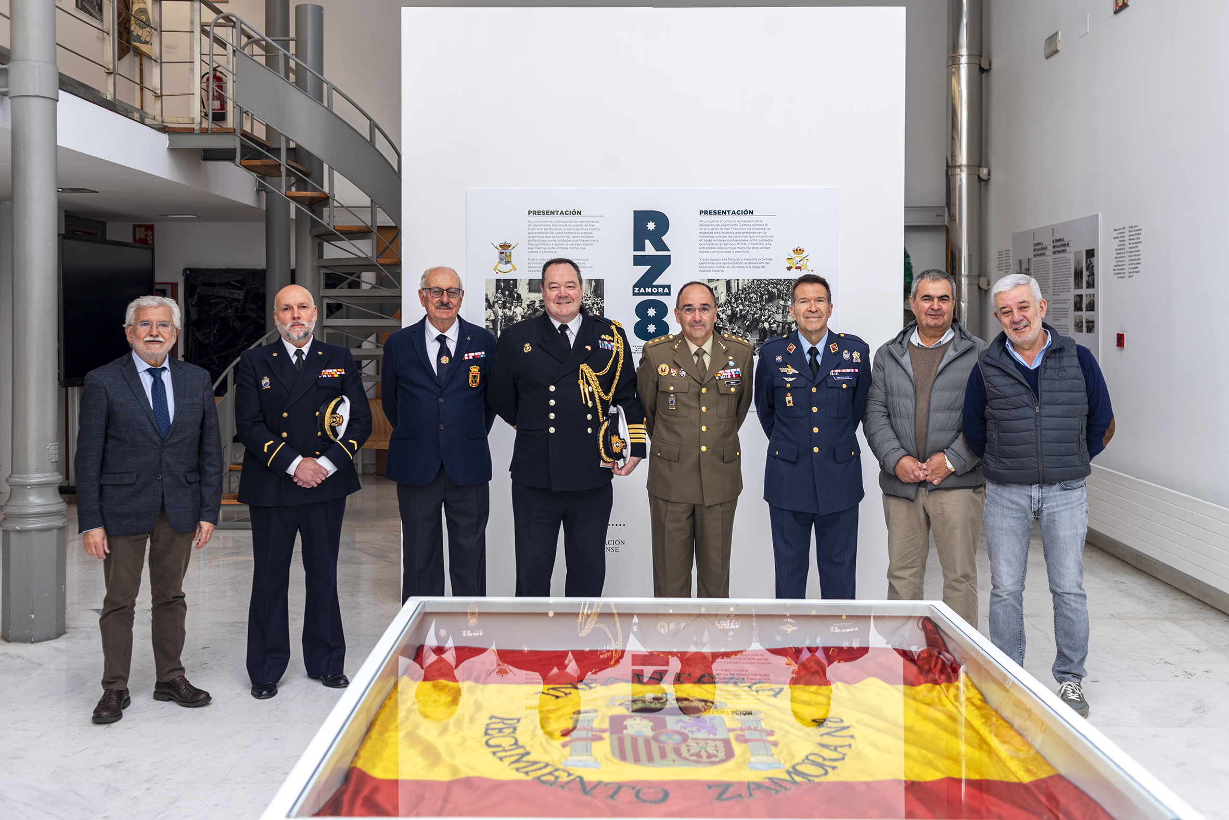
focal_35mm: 35
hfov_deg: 54.4
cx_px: 614
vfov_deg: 37.9
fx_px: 1195
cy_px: 410
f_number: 4
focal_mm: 35
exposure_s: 1/160
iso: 250
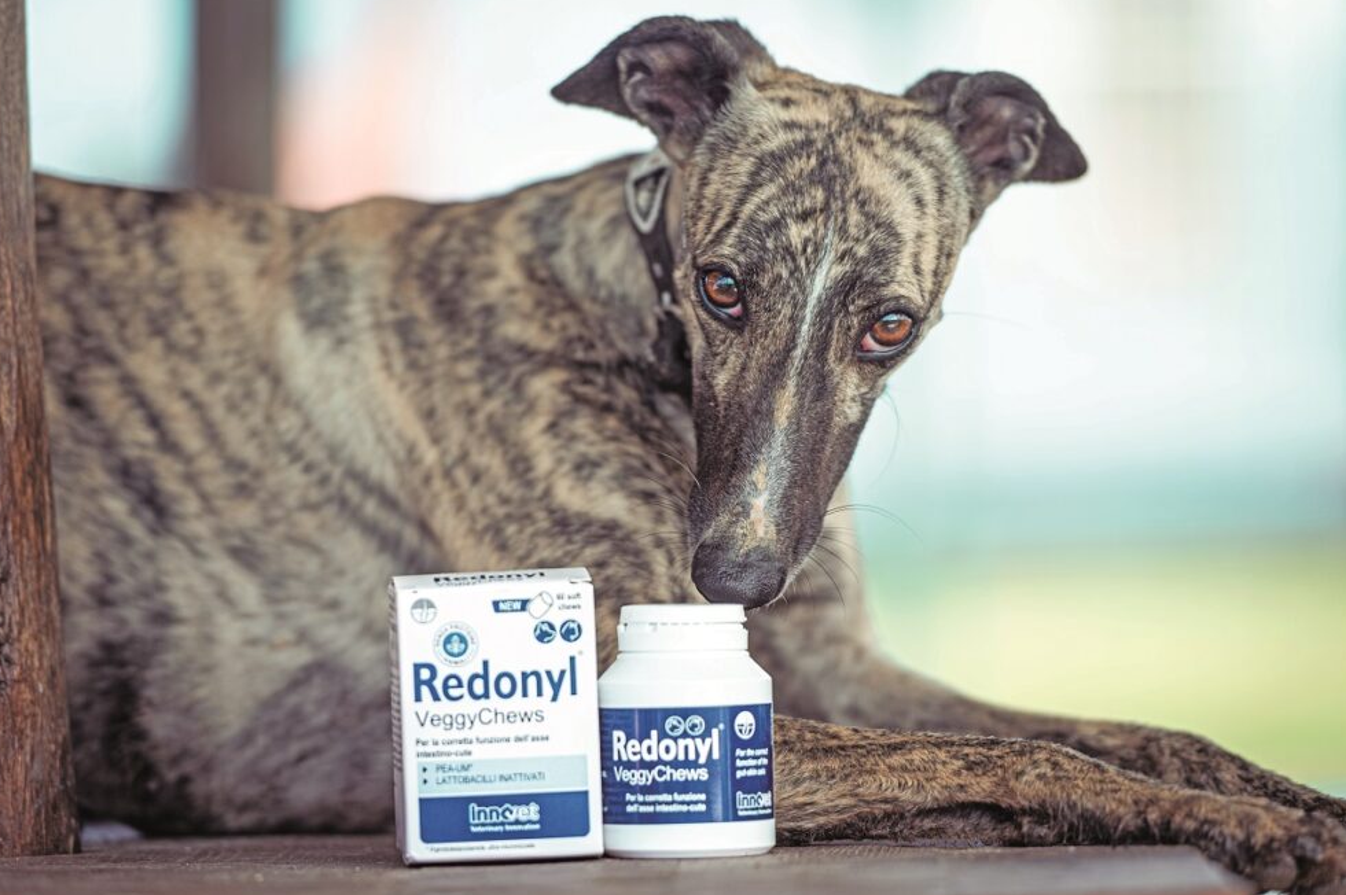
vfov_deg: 6.6
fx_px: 7809
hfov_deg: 9.9
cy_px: 436
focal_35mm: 209
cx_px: 681
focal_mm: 200
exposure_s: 1/1250
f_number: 2.8
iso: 250
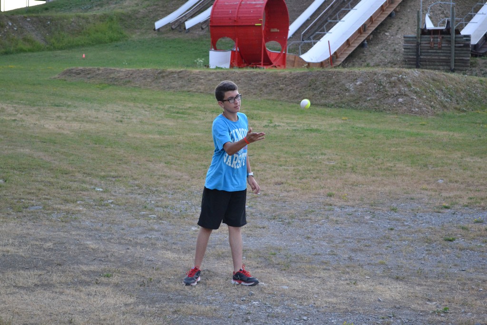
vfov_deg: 16.6
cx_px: 244
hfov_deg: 24.6
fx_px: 1116
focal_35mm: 82
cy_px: 162
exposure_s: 1/500
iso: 1400
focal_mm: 55
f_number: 5.6
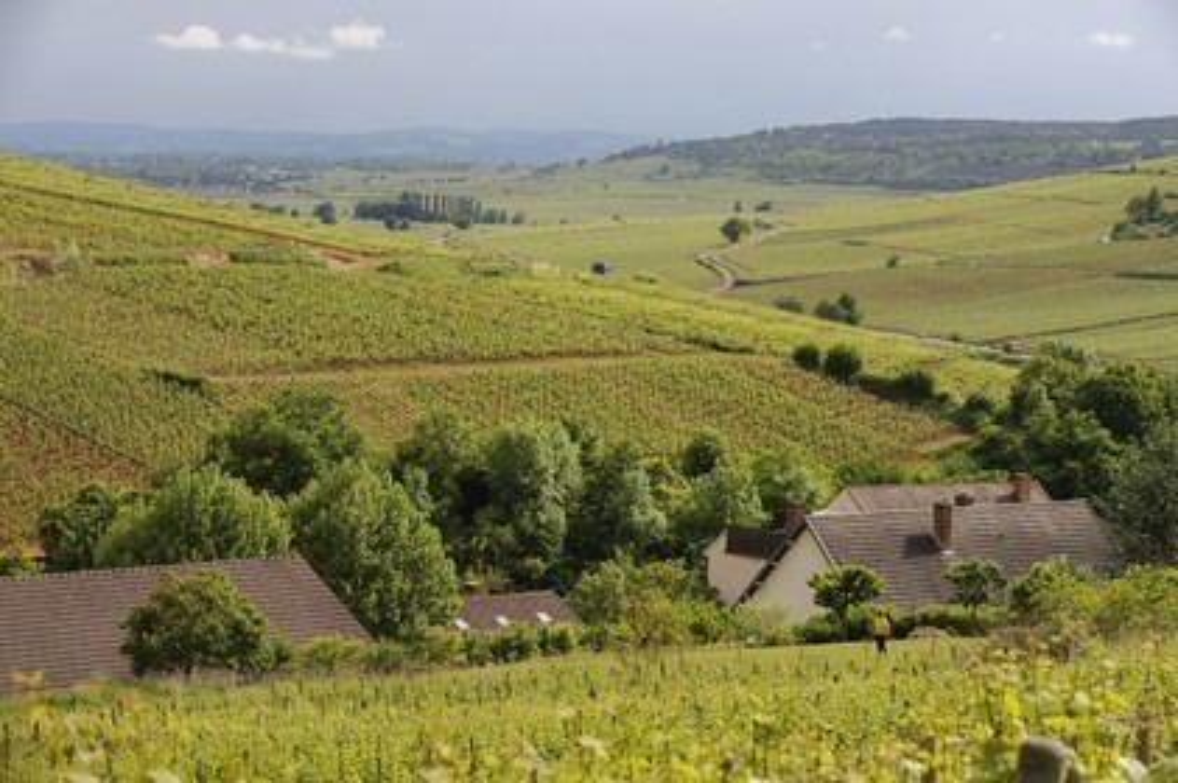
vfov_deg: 13.0
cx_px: 589
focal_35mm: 105
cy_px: 392
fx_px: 3433
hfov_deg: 19.5
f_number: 9
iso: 200
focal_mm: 105
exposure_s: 1/250
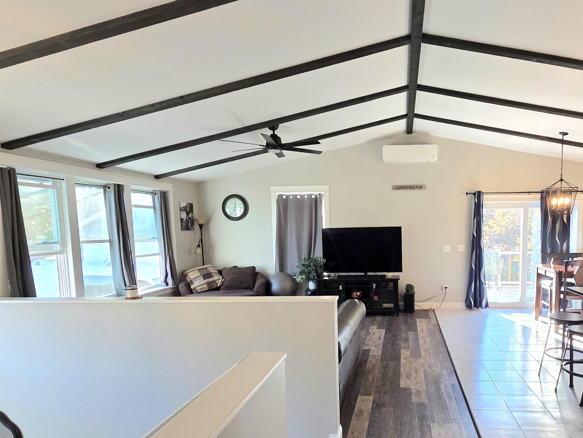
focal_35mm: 21
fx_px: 354
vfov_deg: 62.9
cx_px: 372
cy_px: 263
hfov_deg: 77.3
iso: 125
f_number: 2.2
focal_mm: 2.2
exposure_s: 1/120
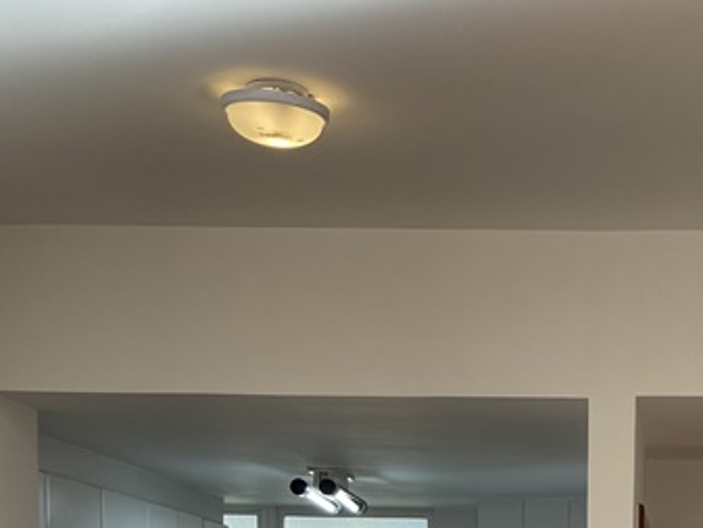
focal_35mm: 79
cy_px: 776
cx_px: 559
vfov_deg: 17.0
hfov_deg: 24.3
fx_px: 1605
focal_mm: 4.25
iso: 50
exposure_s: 1/121
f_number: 1.8
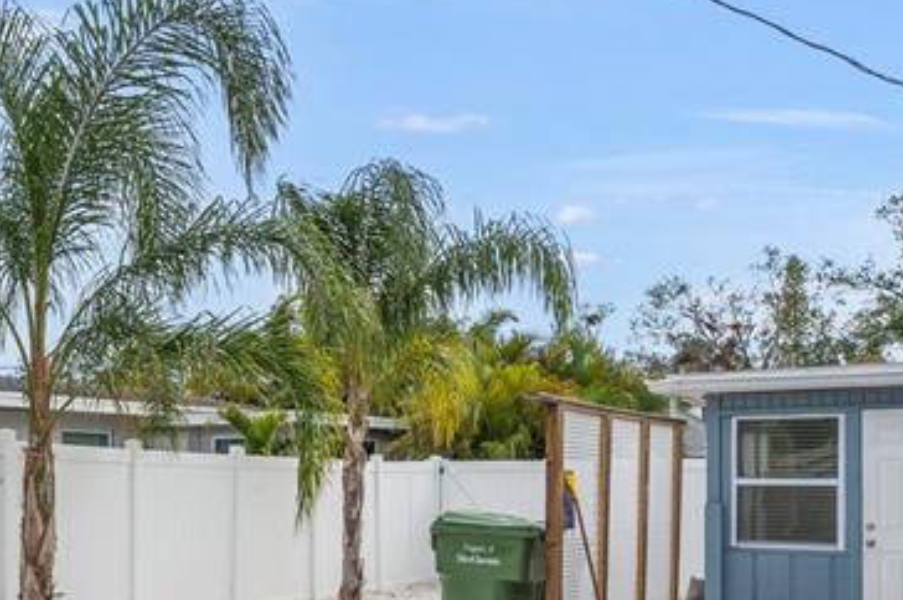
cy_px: 434
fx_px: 1128
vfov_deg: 29.4
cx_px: 55
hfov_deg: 39.7
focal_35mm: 45
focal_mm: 16
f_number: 6.3
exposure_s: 1/640
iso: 100
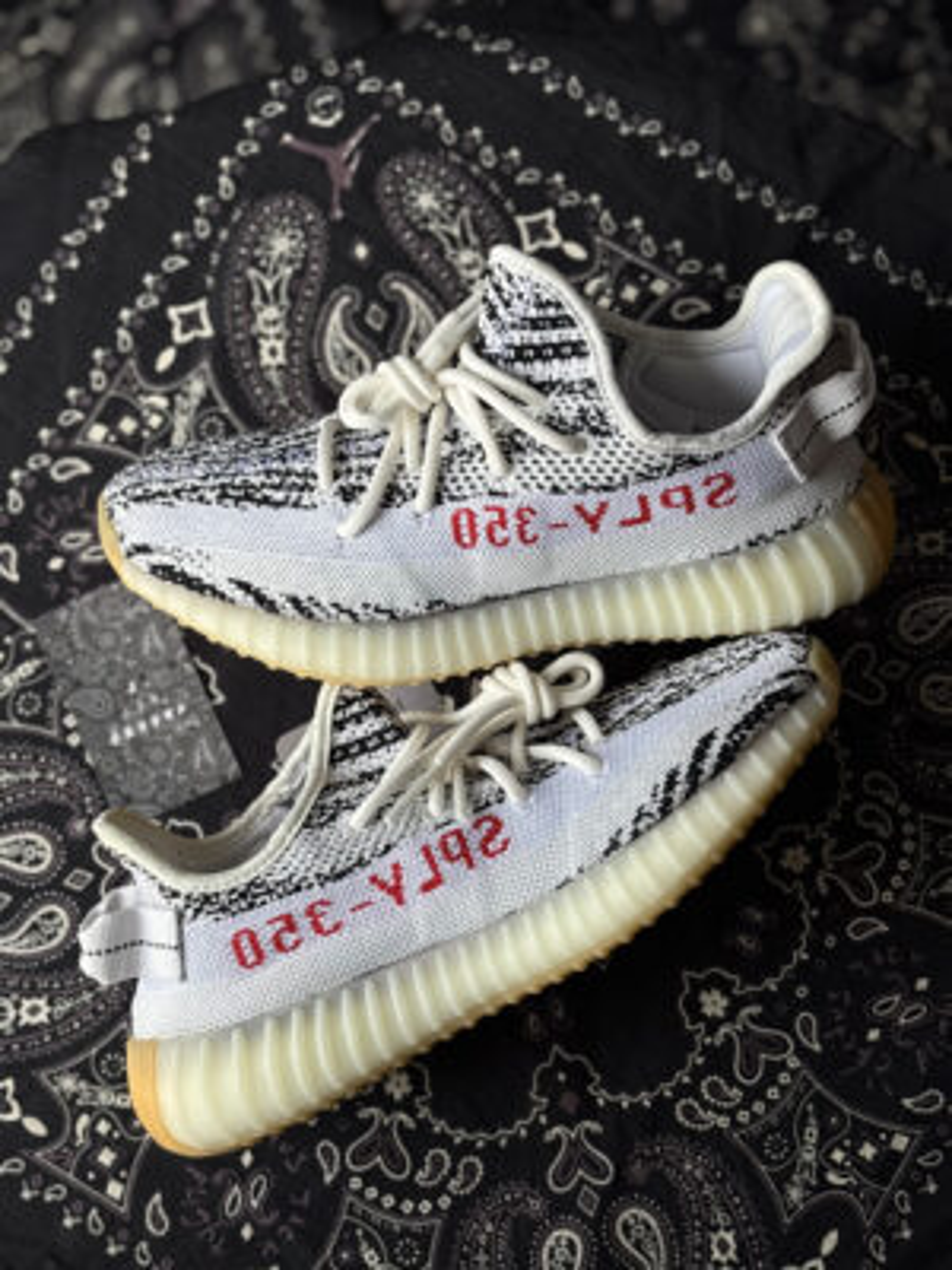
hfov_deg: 28.0
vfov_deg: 36.8
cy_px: 635
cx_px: 476
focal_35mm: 52
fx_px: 1907
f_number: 1.6
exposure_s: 1/1099
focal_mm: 5.96
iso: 32
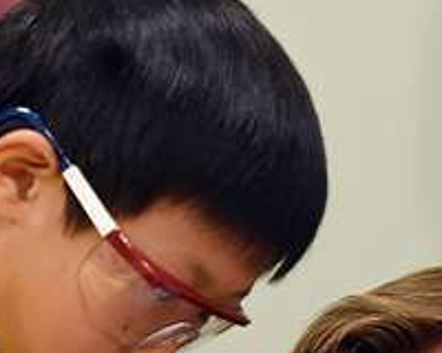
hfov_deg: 7.9
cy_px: 471
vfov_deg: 6.3
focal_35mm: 244
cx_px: 282
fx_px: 3192
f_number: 4
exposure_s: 1/100
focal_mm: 70
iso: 2000
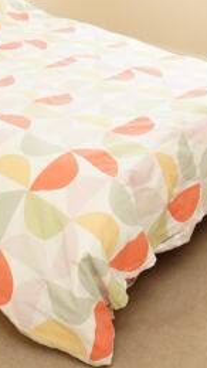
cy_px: -86
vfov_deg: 28.8
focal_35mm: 62
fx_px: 606
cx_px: 228
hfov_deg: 18.6
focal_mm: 10
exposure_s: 1/60
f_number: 8
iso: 1250
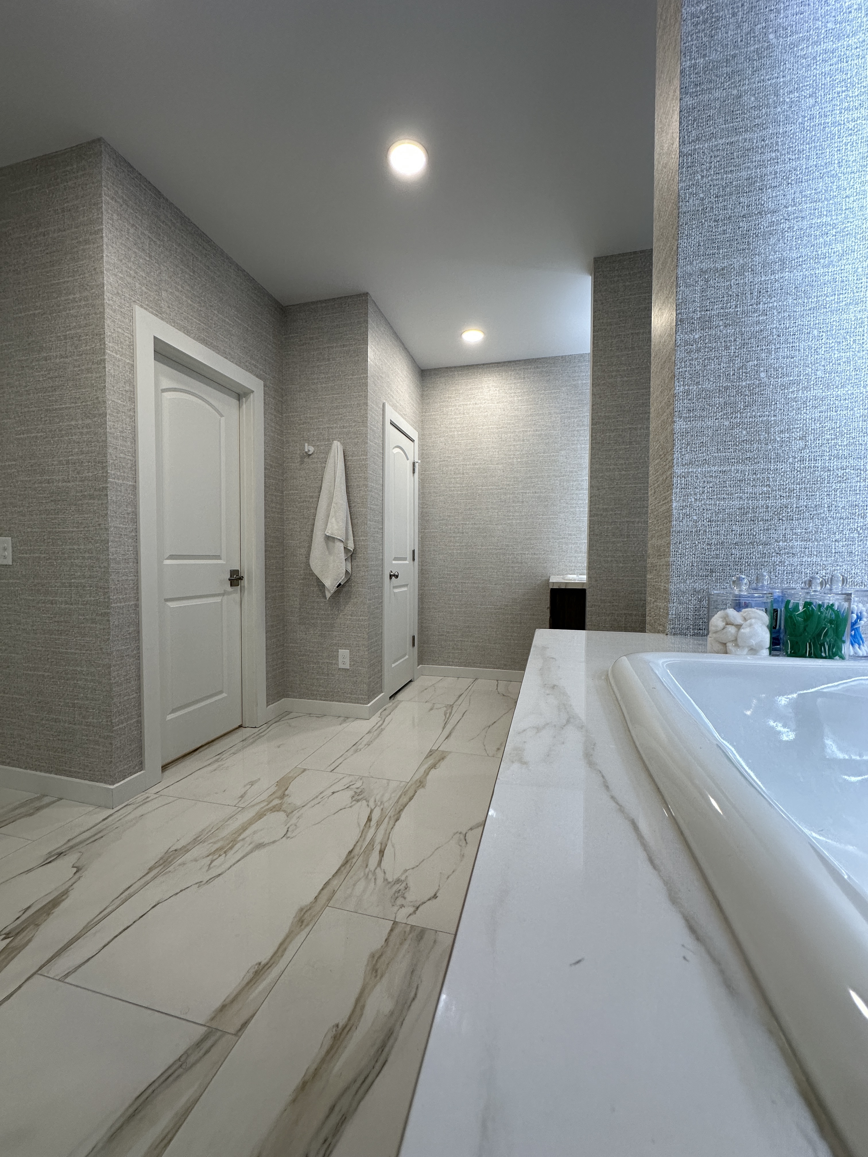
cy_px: 578
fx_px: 468
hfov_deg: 85.7
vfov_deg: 102.1
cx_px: 434
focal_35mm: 14
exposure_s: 1/120
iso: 160
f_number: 2.2
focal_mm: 2.22
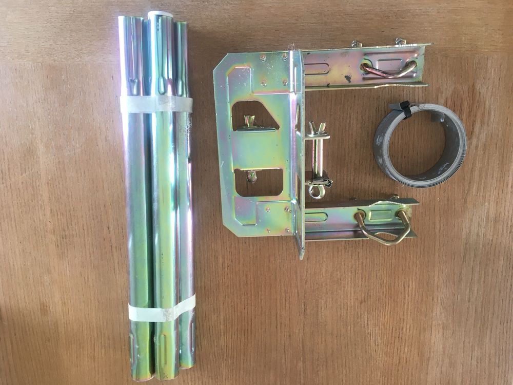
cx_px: 256
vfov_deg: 48.2
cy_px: 192
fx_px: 430
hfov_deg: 61.7
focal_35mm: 29
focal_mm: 4.15
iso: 80
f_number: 2.2
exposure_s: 1/33
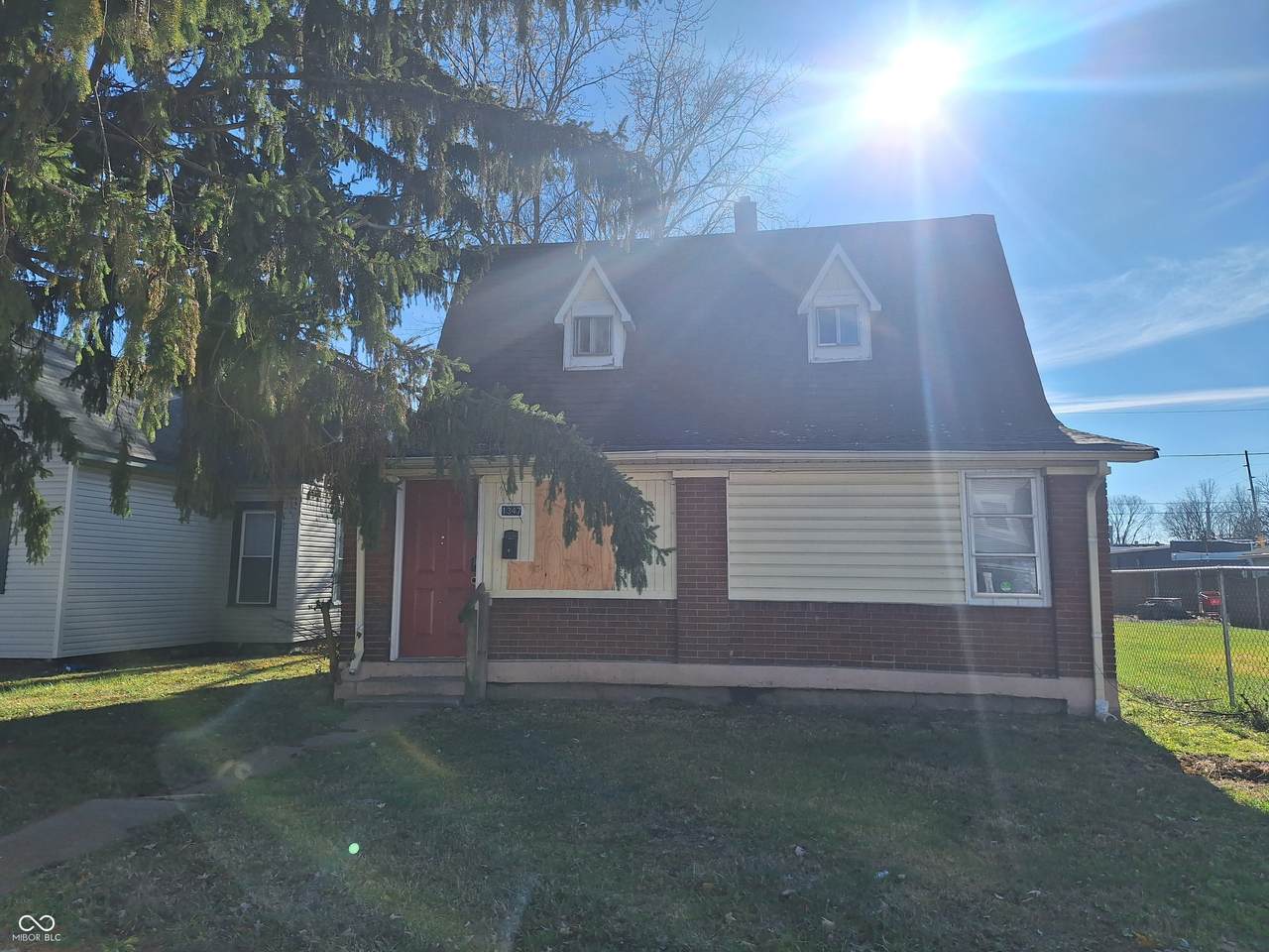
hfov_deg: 73.9
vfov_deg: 58.9
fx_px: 843
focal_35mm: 23
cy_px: 476
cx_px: 634
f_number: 1.8
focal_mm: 5.54
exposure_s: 1/3378
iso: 40
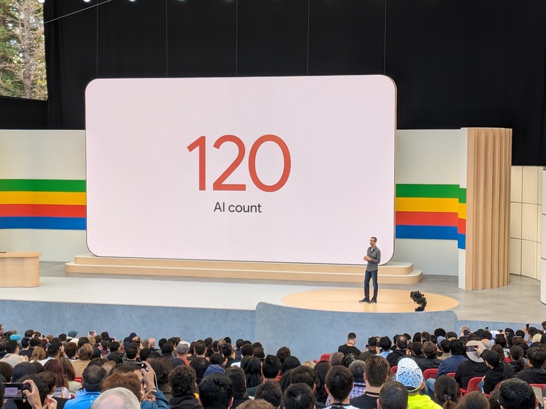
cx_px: 273
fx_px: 773
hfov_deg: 38.9
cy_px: 204
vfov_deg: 29.7
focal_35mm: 49
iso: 84
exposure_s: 1/570
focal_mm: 4.53
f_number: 1.7
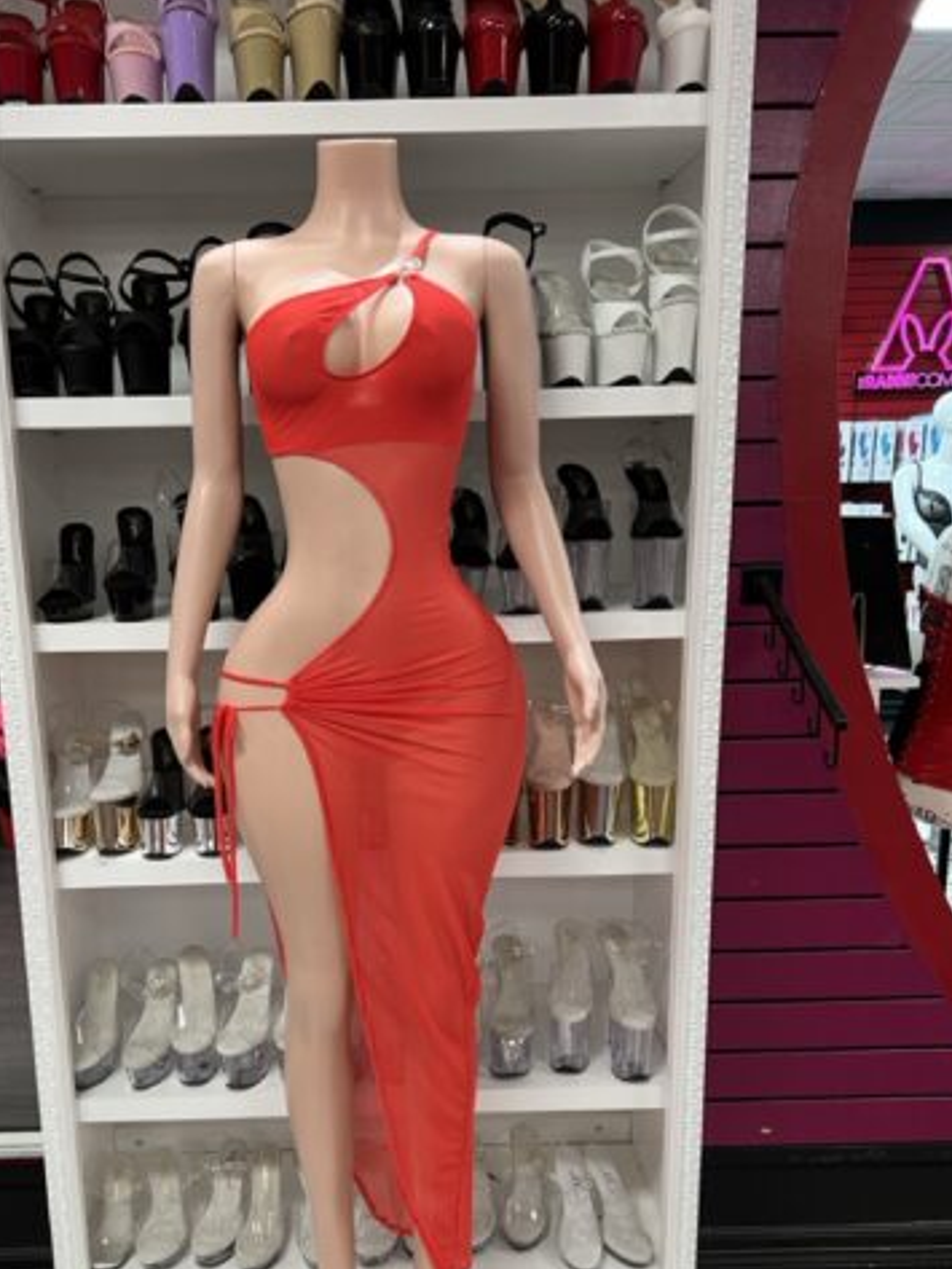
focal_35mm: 33
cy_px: 754
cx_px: 378
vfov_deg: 55.0
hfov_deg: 42.7
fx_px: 1210
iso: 125
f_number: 1.5
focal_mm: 5.7
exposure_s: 1/60
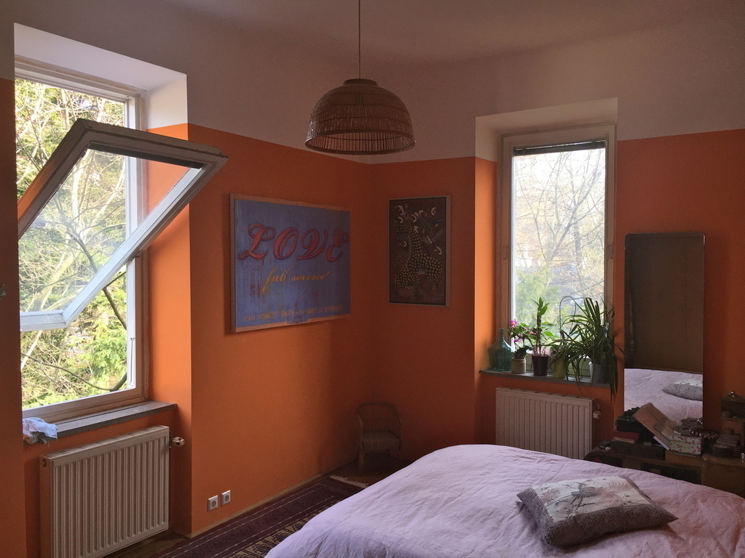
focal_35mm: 29
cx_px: 372
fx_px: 624
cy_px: 279
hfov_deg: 61.7
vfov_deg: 48.2
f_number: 2.2
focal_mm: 4.15
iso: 40
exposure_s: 1/100
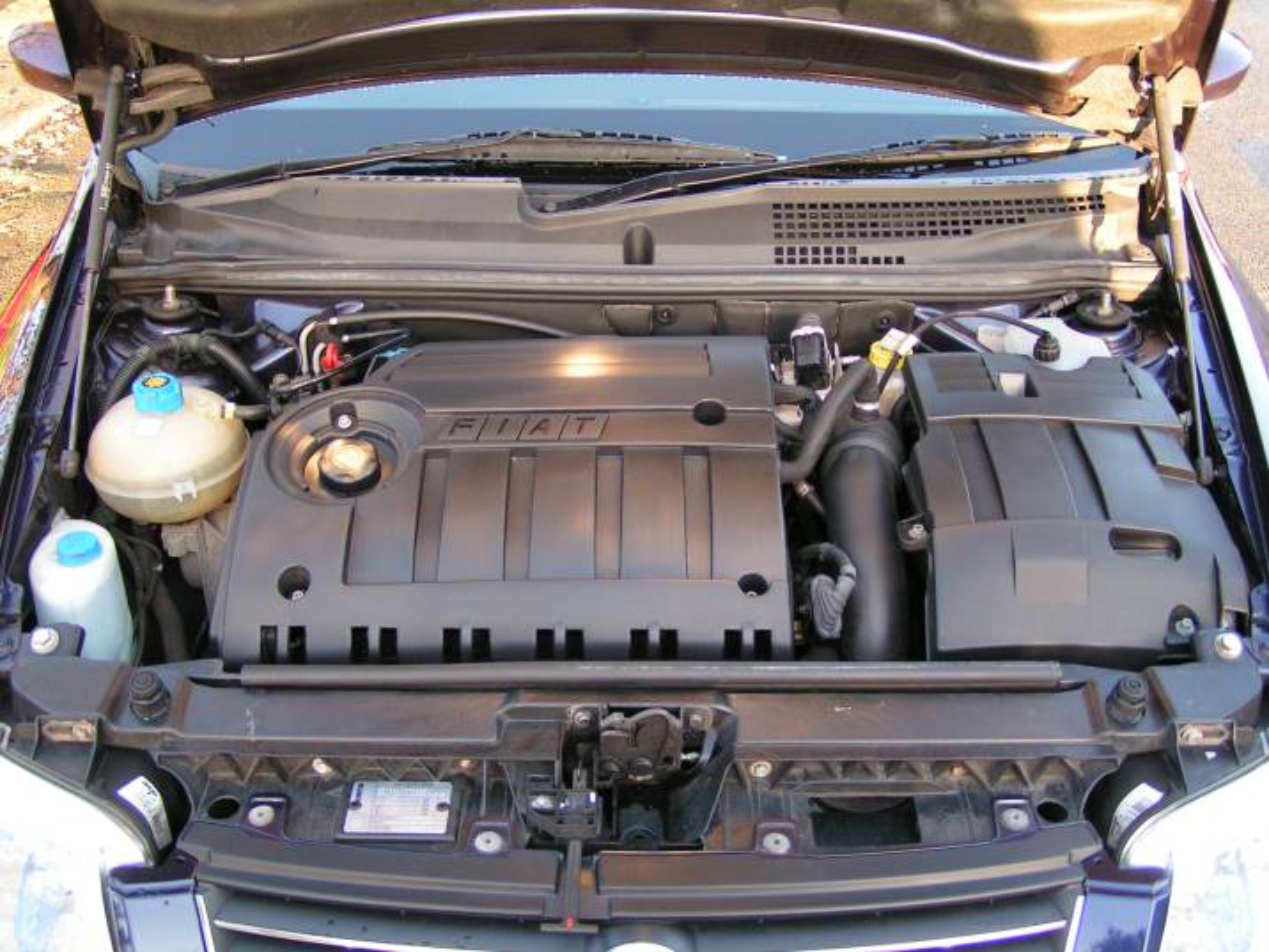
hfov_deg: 49.0
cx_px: 634
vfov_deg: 37.7
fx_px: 1393
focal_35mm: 38
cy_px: 476
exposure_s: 1/40
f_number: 2.8
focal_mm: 5.8
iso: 100
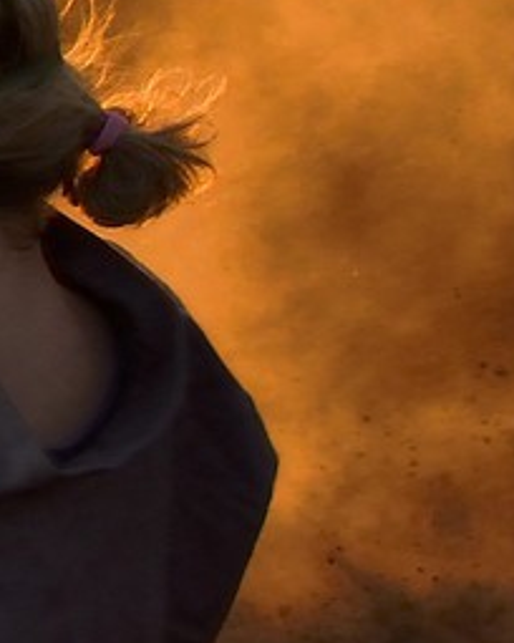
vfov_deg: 13.6
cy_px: 137
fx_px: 2681
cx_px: -1454
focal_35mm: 141
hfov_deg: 7.8
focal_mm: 24
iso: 1600
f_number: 8
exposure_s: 1/800
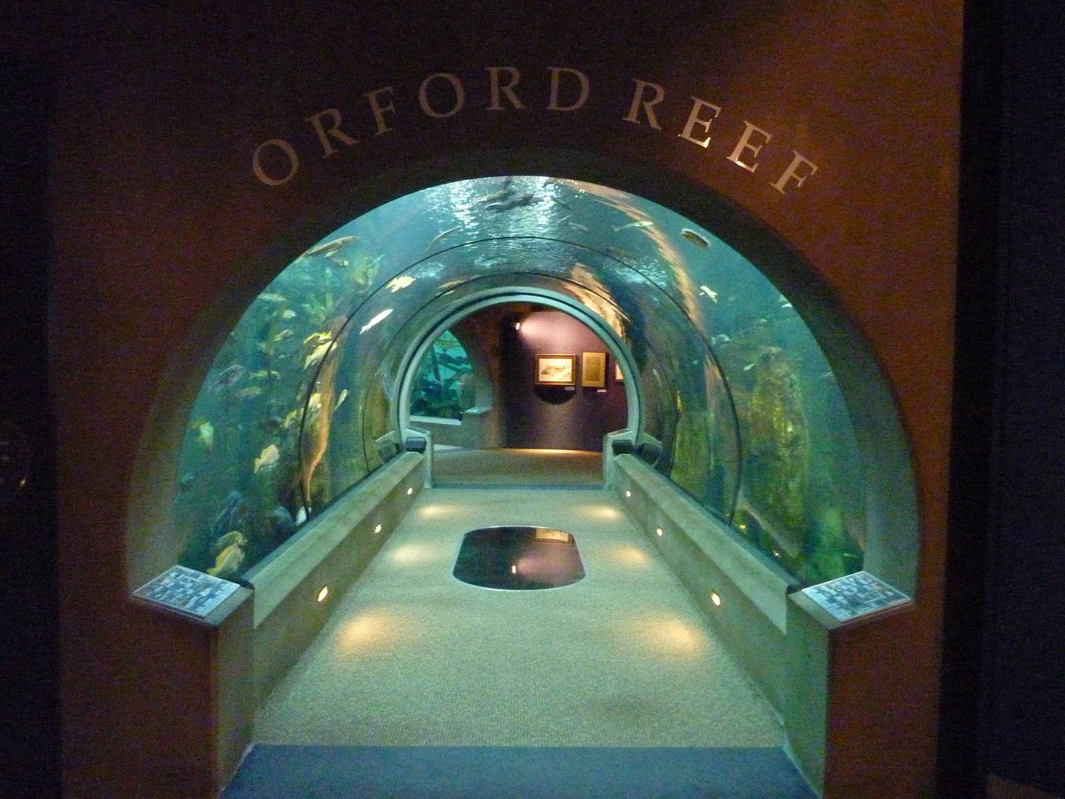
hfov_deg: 65.3
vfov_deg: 51.4
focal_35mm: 27
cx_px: 532
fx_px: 831
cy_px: 400
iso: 1250
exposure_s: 1/8
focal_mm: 4.4
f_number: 3.3
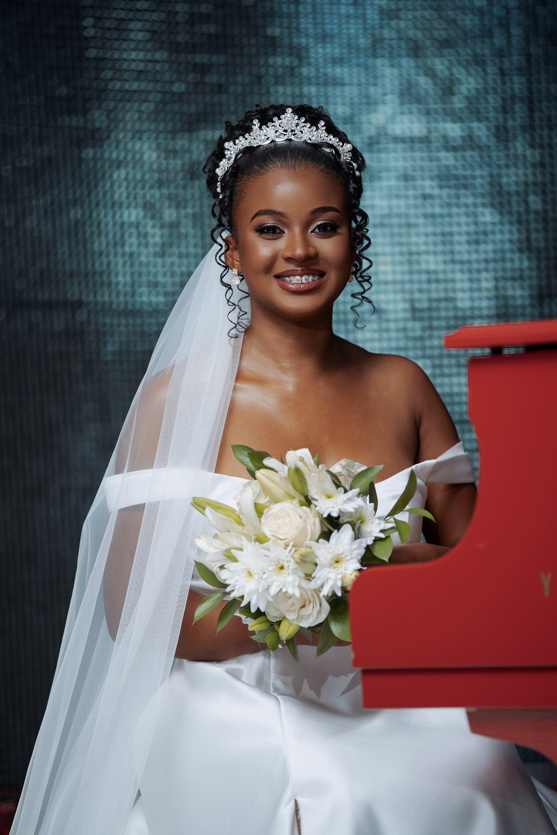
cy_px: 418
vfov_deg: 12.5
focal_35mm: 165
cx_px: 278
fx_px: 3829
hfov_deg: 8.3
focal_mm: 165
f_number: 2.8
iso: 250
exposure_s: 1/200
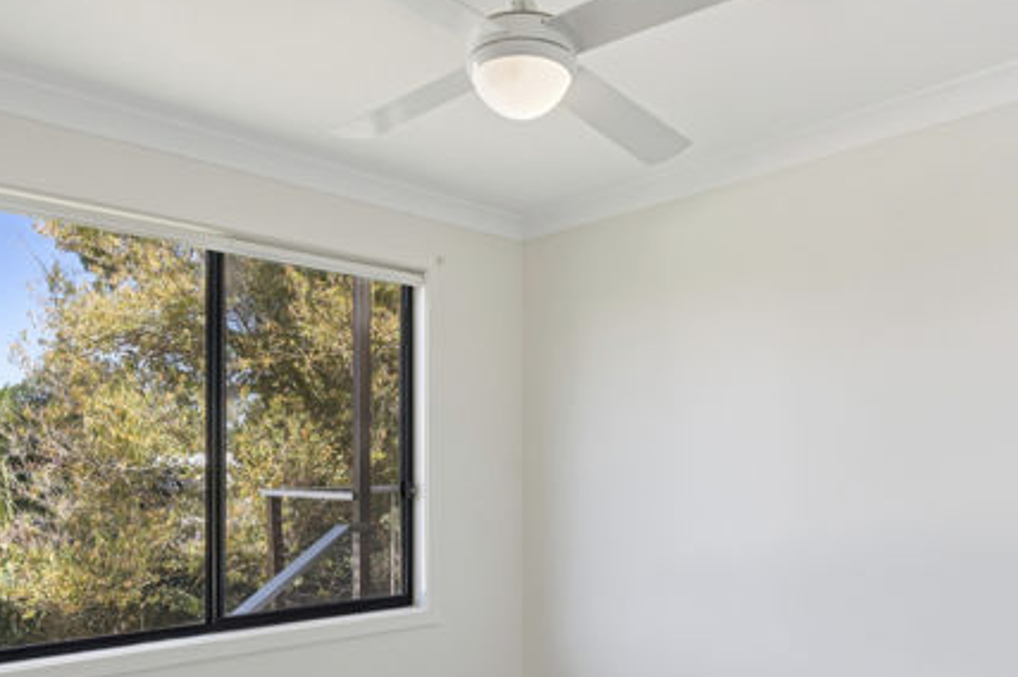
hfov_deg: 60.4
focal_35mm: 31
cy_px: 468
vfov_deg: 41.6
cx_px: 484
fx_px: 874
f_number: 7.1
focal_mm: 16.5
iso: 800
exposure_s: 1/160
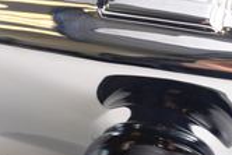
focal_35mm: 307
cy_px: 76
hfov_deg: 6.7
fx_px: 1980
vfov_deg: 4.5
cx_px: 171
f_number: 9
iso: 1600
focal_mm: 85
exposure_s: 1/250
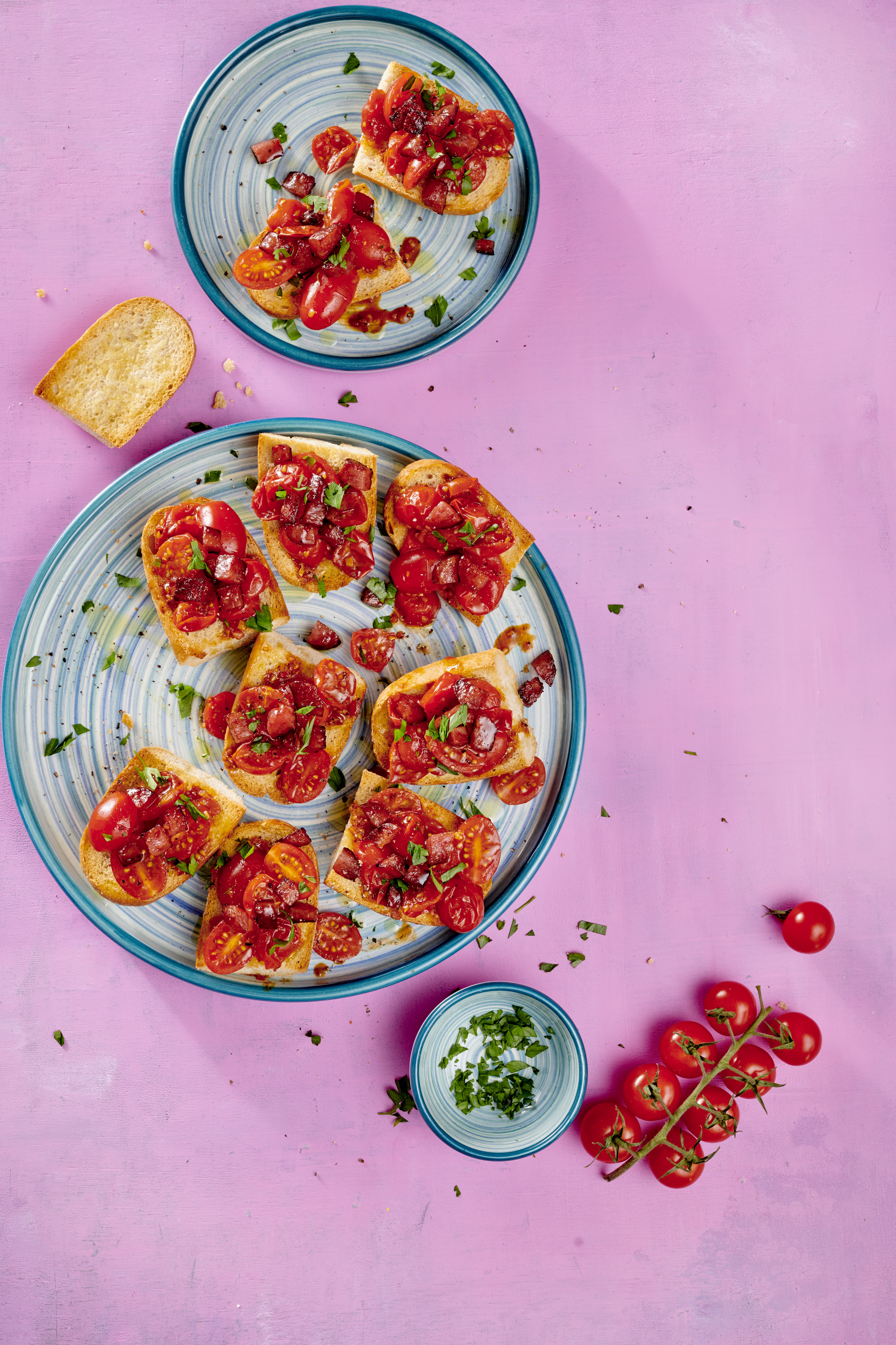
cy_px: 672
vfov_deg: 39.6
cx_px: 448
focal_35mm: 50
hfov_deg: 27.0
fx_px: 1867
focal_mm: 50
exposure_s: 1/125
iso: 64
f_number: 11
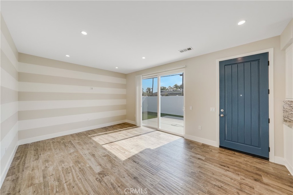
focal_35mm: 12
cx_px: 146
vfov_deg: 90.0
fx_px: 98
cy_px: 98
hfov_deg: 112.6
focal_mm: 12
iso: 1250
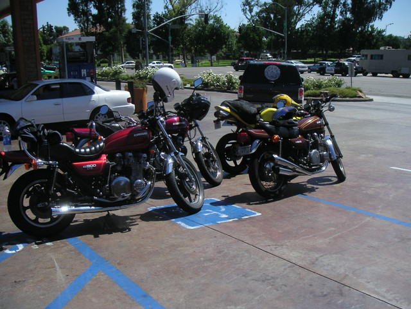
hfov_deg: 49.0
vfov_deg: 37.7
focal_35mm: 38
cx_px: 206
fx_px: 451
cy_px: 154
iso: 50
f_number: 2.8
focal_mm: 6
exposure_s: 1/1000
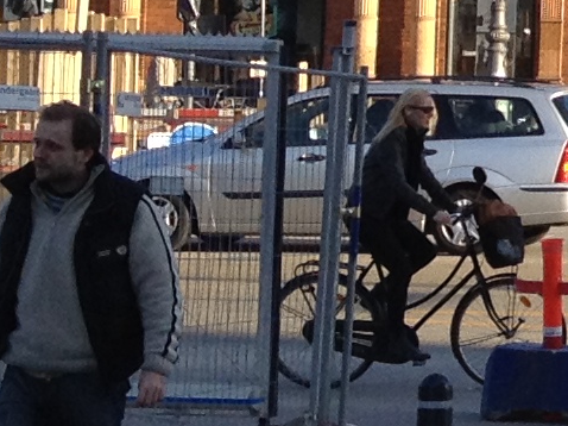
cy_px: -137
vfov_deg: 6.2
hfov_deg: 7.6
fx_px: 3920
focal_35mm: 239
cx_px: 1497
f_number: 2.4
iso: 64
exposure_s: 1/726
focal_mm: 4.28
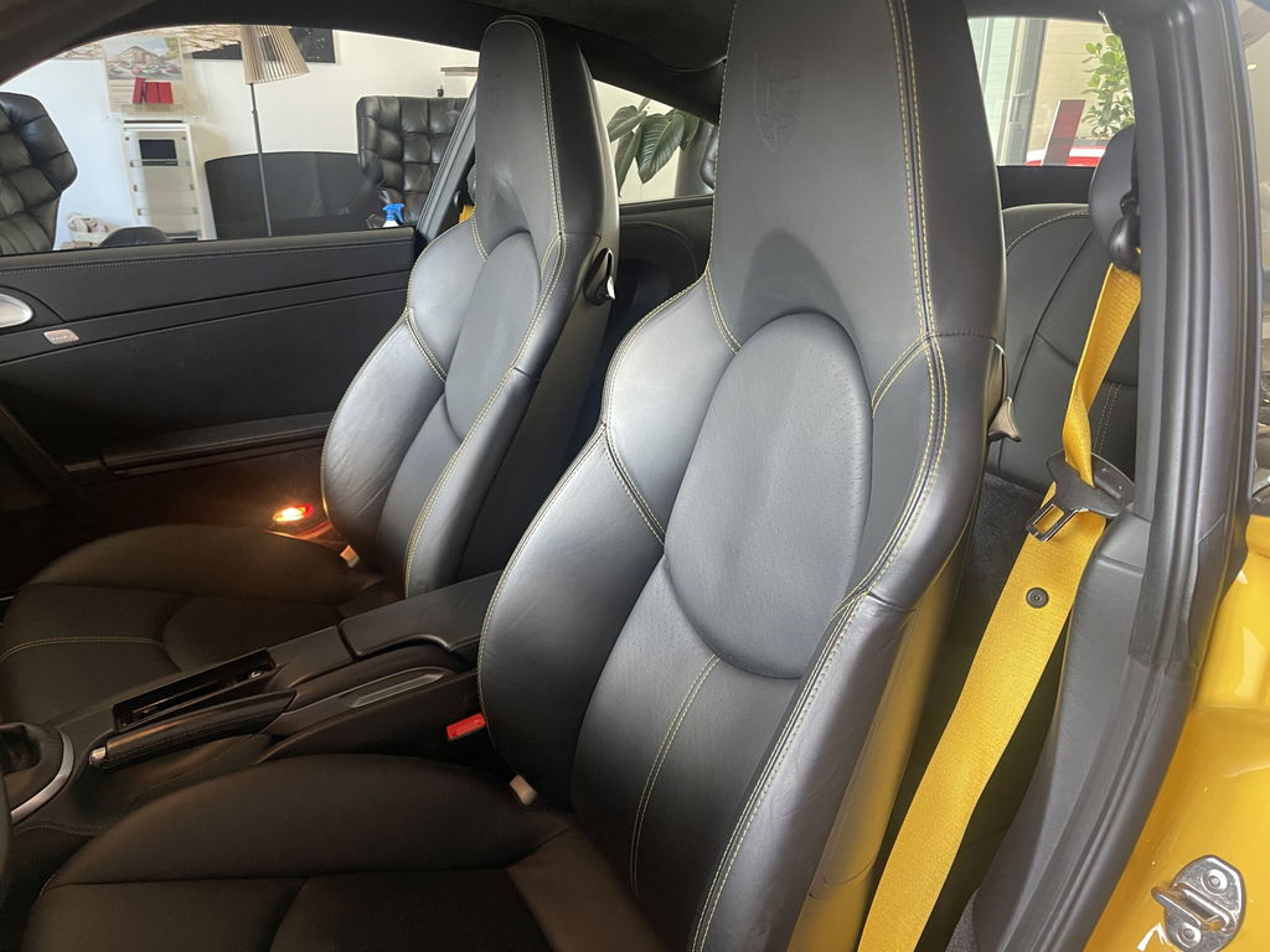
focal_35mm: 25
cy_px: 476
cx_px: 635
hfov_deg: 69.4
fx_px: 917
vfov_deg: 54.9
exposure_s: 1/60
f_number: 1.6
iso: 500
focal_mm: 5.1
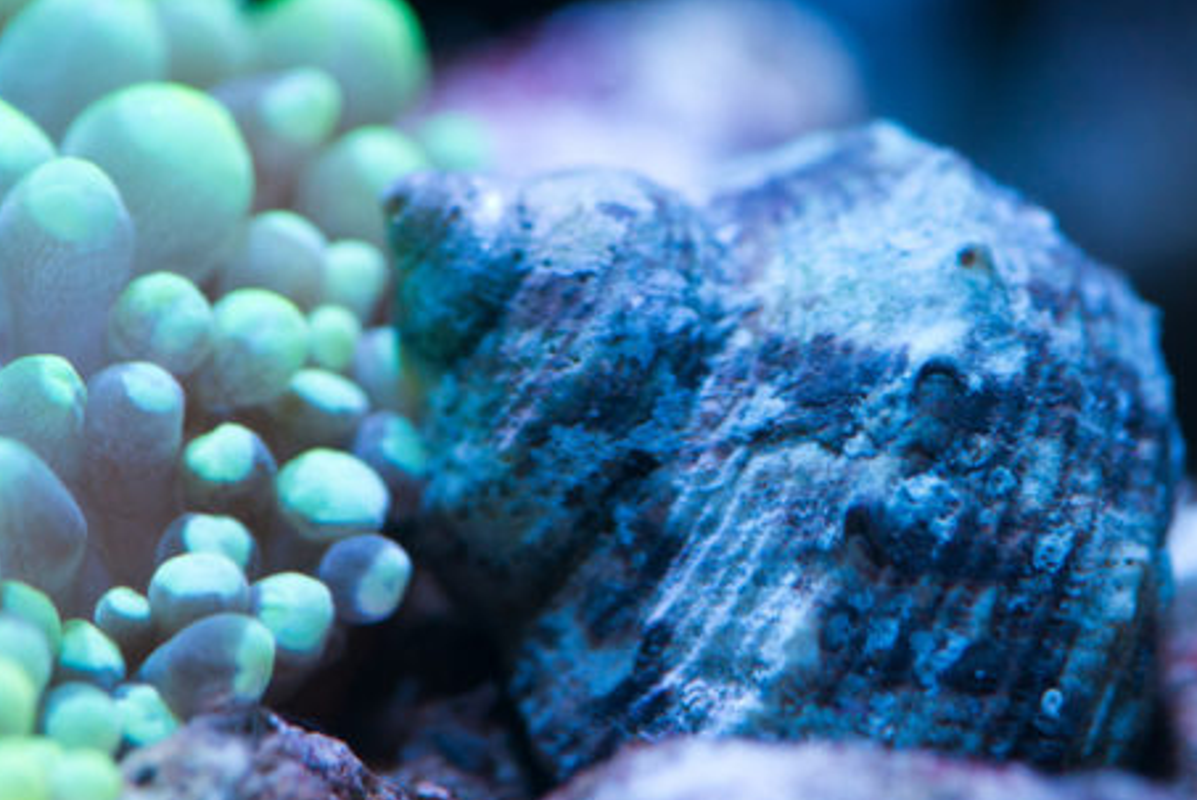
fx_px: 5924
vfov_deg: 7.7
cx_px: 827
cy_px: 461
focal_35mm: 178
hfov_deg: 11.5
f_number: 5.6
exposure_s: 1/125
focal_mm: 105
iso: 1250
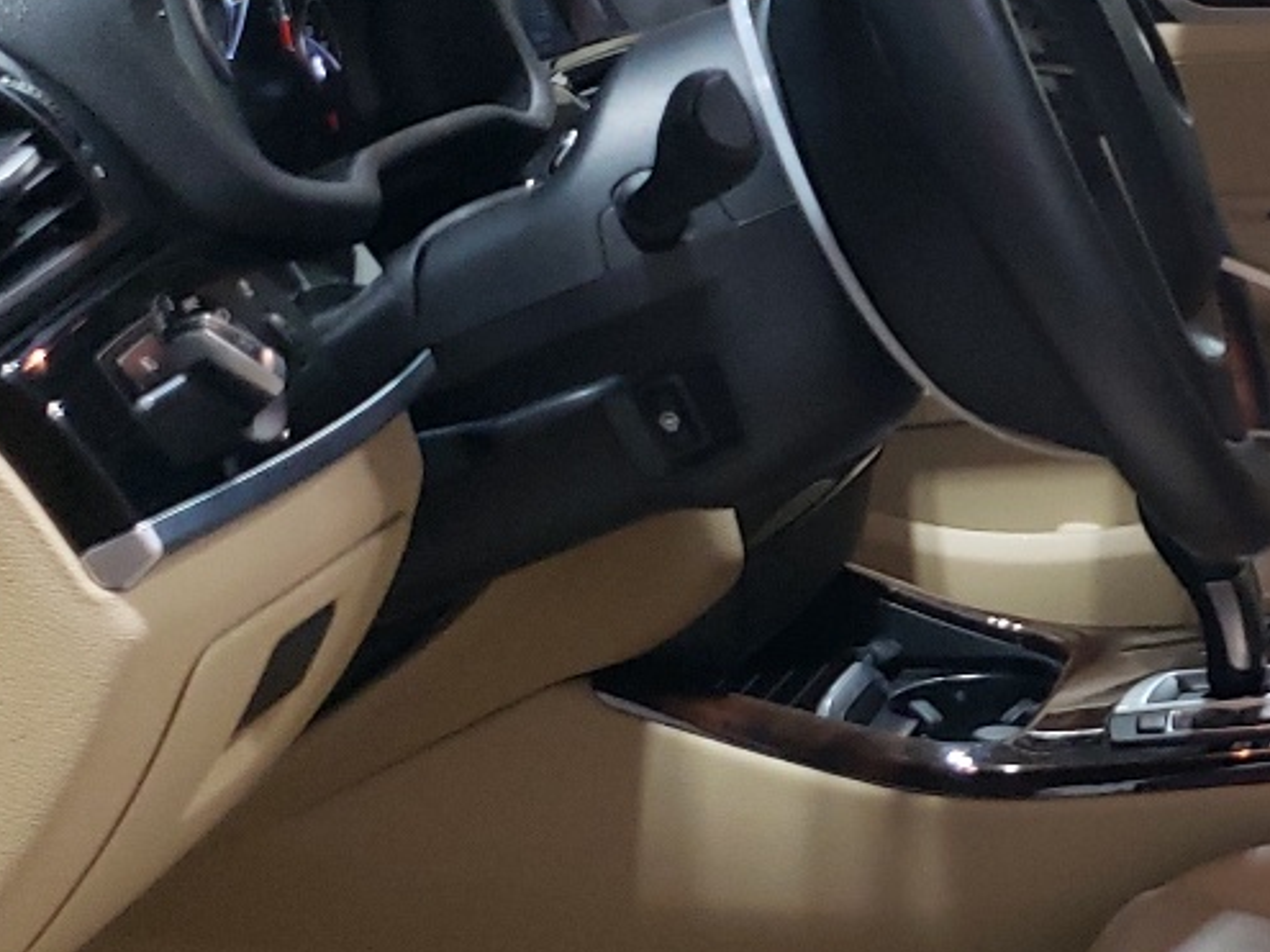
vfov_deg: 17.6
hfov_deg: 22.0
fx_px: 3081
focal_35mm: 84
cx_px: 1403
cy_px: 516
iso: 184
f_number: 1.5
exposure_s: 1/60.2
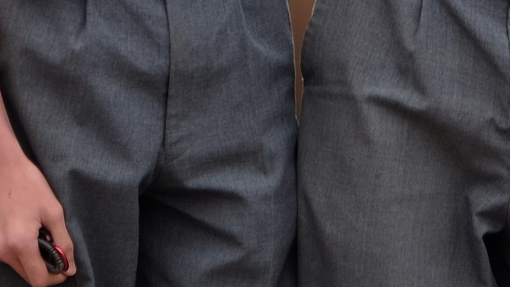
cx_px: 704
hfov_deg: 7.7
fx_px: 3759
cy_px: -359
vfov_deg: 4.3
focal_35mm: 278
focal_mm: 46.3
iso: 100
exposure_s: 1/320
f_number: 4
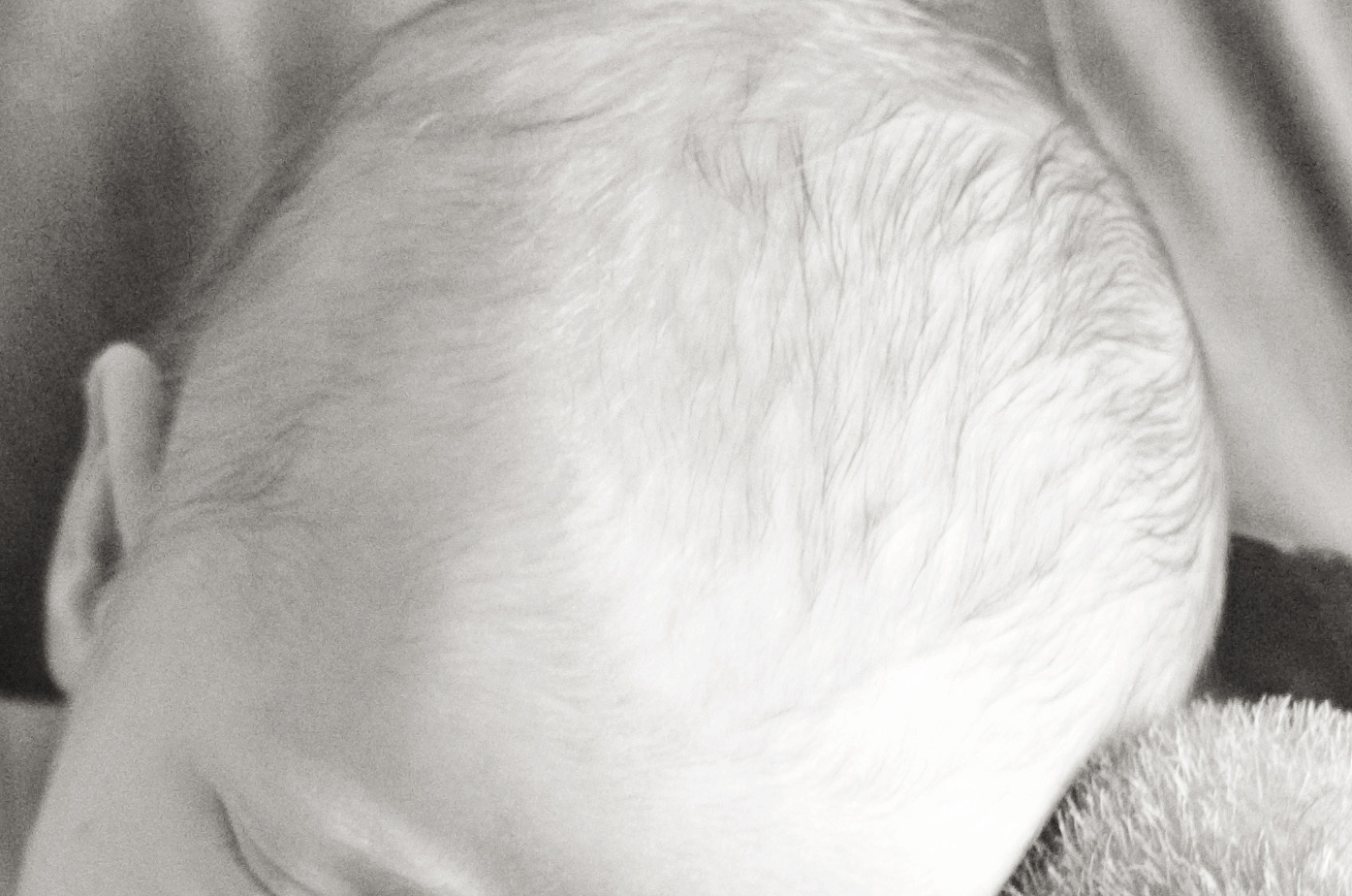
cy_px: 1424
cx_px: 361
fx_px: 9932
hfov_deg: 7.8
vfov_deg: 5.1
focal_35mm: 265
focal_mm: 50
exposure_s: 1/250
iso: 1000
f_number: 1.6
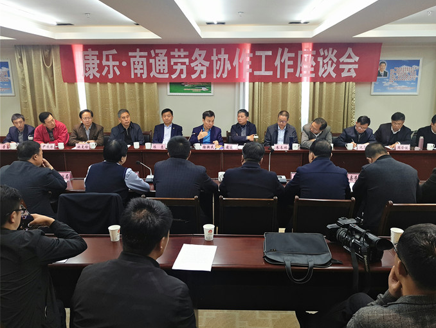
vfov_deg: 44.2
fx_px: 403
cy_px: 160
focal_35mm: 32
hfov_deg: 56.8
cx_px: 224
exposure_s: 1/33
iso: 100
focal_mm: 4.73
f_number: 2.2
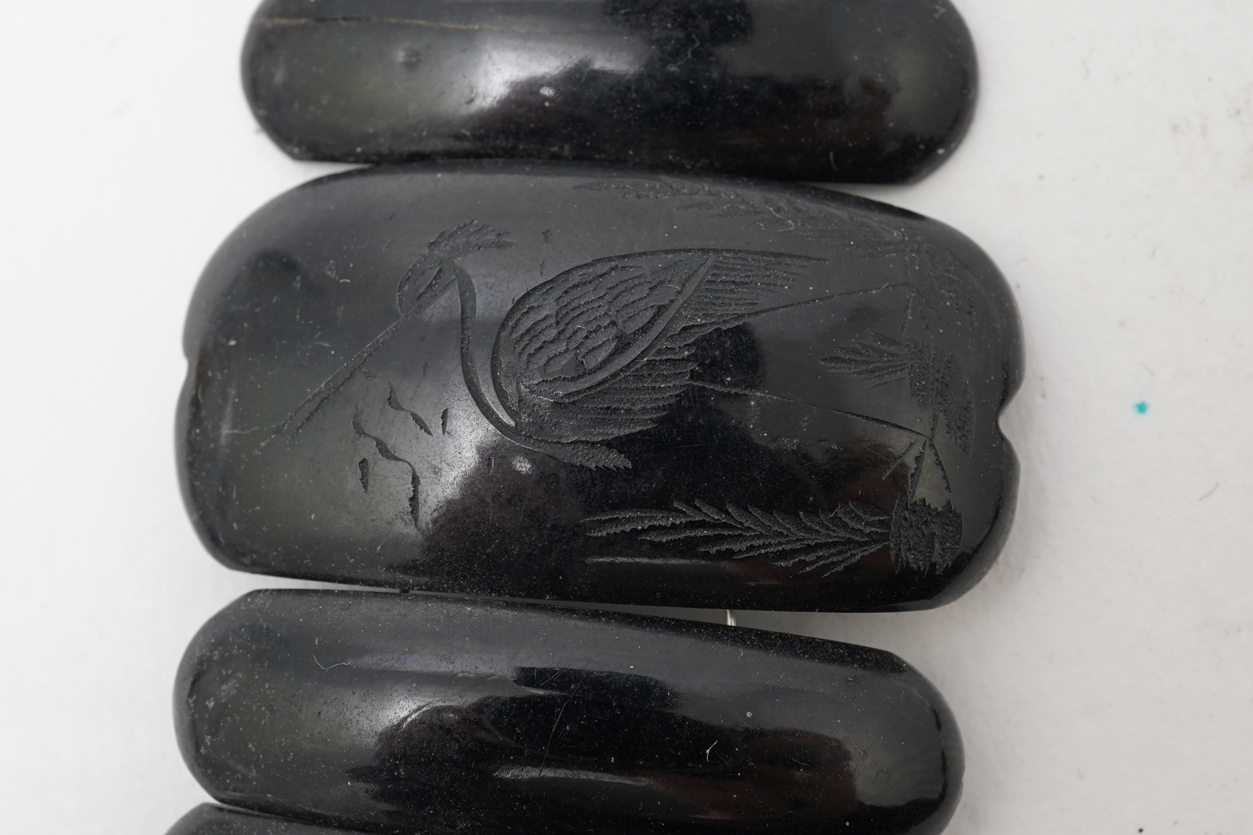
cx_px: 605
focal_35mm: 59
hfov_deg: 33.9
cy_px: 385
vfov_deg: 23.0
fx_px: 2053
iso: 800
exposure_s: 1/125
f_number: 18
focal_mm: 30
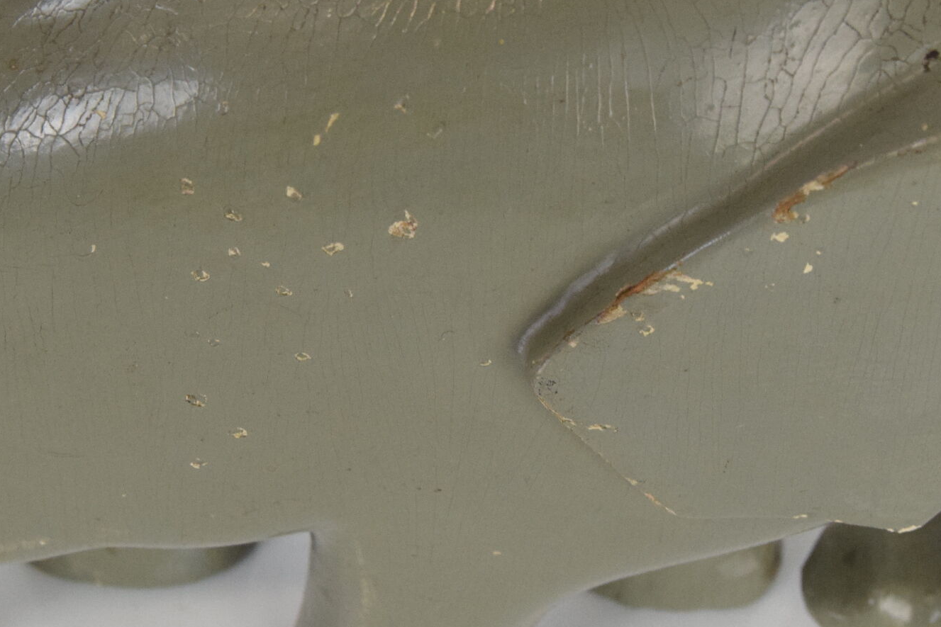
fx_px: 2300
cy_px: 235
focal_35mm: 88
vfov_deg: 15.5
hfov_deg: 23.1
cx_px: 422
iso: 1600
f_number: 8
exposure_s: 1/250
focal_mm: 26
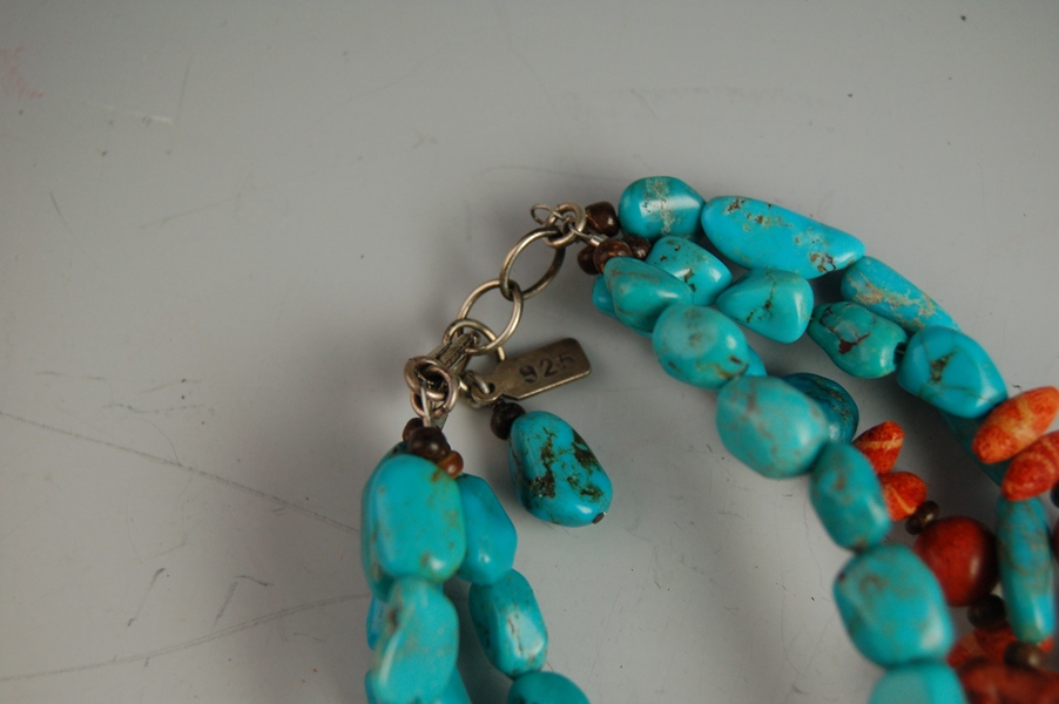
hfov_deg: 29.9
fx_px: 1984
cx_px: 530
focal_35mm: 68
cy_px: 352
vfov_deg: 20.1
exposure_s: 1/80
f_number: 5.3
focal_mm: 45
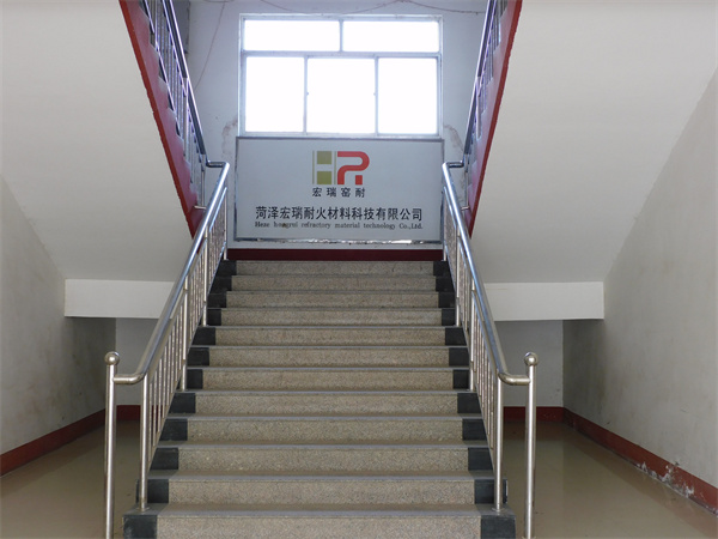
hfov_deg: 42.1
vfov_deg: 32.2
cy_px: 270
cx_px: 359
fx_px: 933
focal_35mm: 45
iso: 140
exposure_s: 1/30
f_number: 4
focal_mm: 8.1
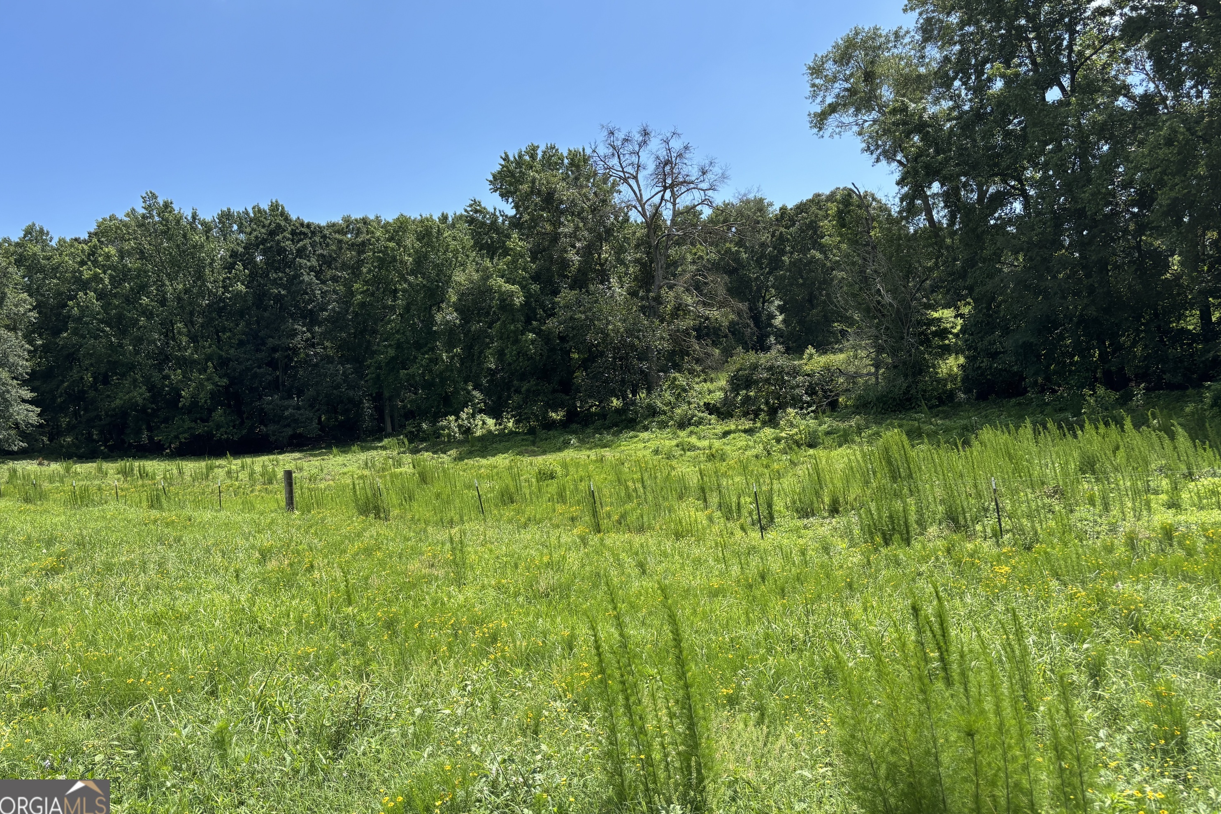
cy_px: 353
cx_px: 600
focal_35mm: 28
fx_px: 950
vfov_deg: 46.3
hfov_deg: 65.5
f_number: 1.6
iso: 50
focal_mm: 5.96
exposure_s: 1/2639
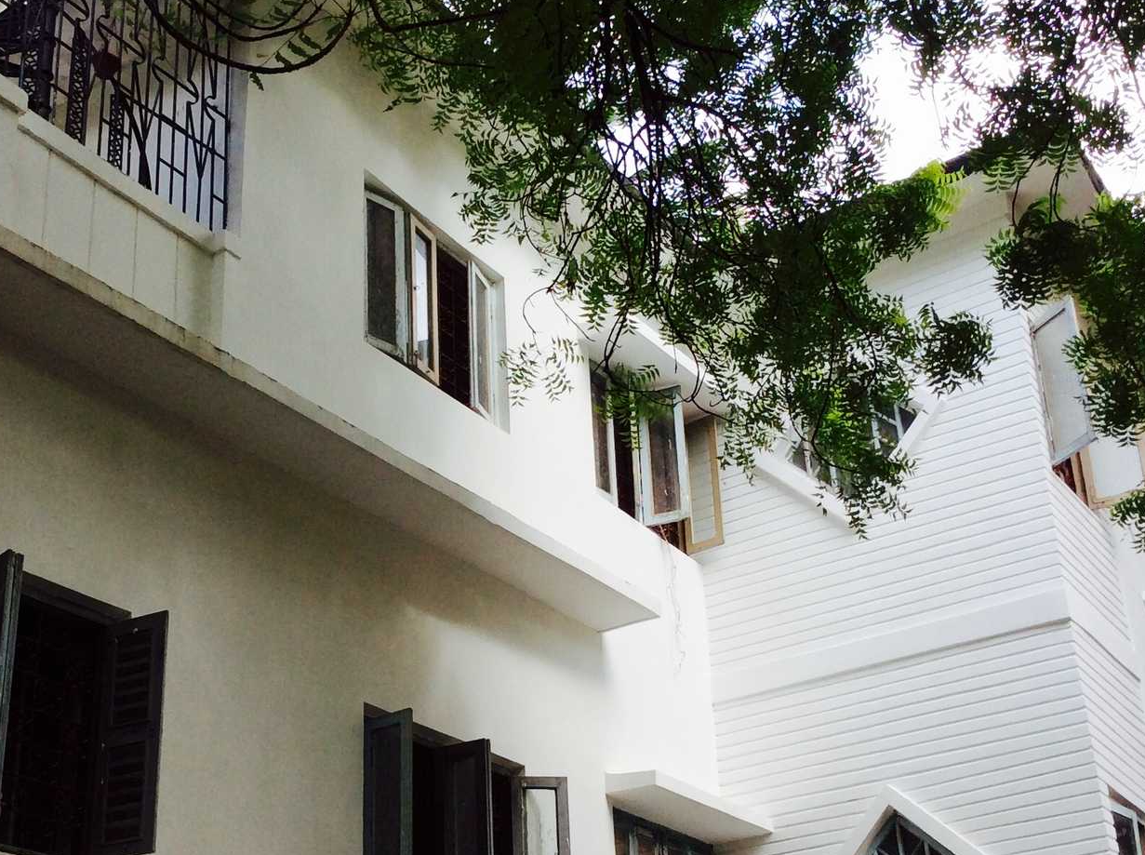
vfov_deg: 27.7
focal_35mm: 52
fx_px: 1717
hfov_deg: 36.8
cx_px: 473
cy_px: 601
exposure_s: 1/408
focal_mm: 3.3
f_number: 2.4
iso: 32
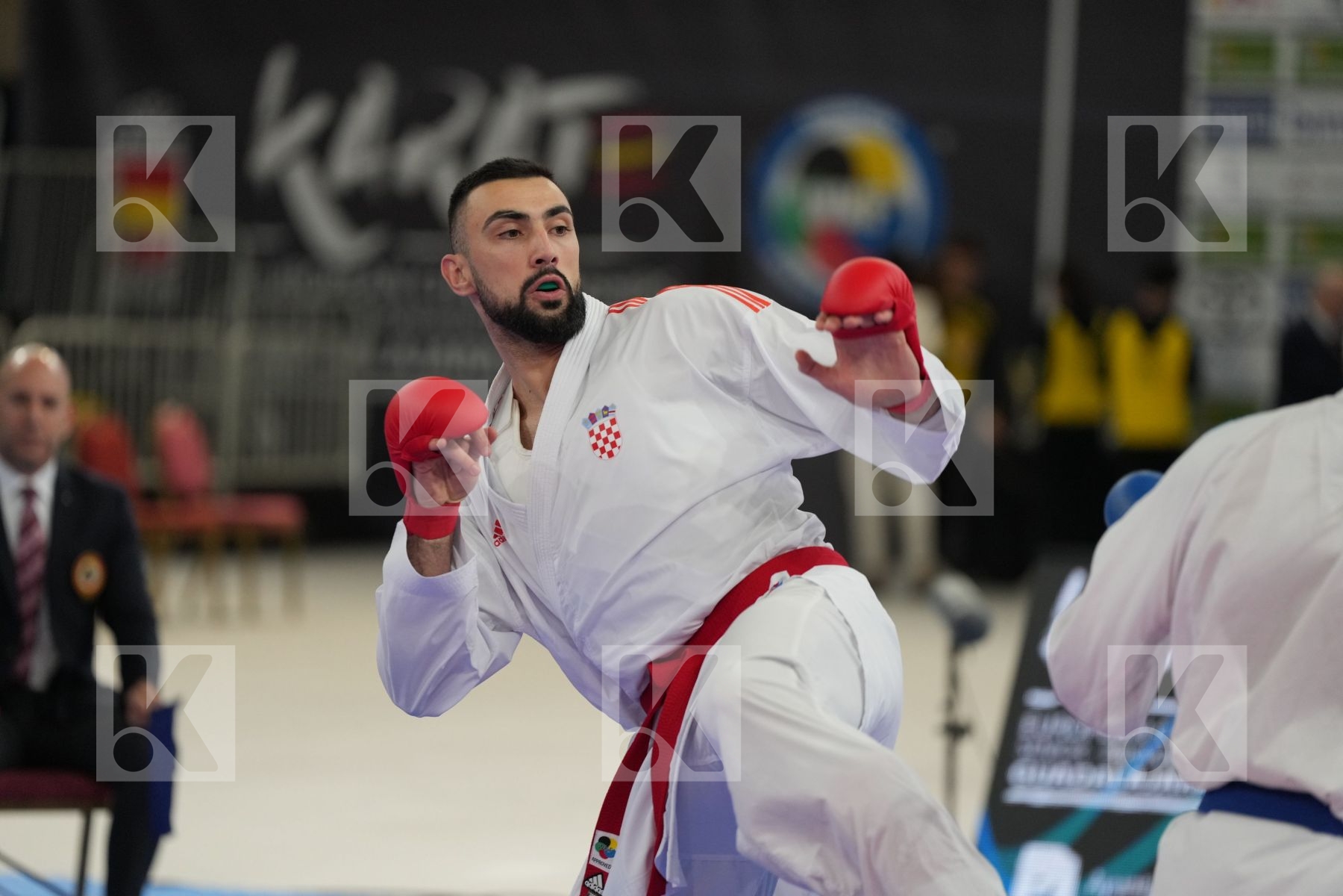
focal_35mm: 200
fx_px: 7461
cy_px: 448
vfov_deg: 6.9
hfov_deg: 10.3
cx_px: 672
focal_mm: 200
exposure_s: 1/1000
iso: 2000
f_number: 2.8
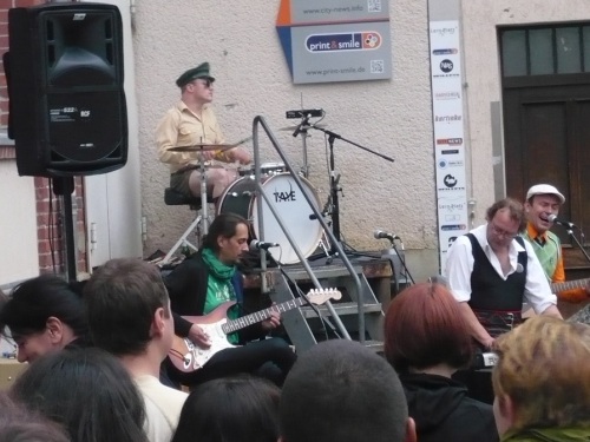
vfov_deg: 10.3
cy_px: 221
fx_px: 2454
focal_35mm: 144
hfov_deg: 13.7
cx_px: 295
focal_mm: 17.4
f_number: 5
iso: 400
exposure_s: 1/30
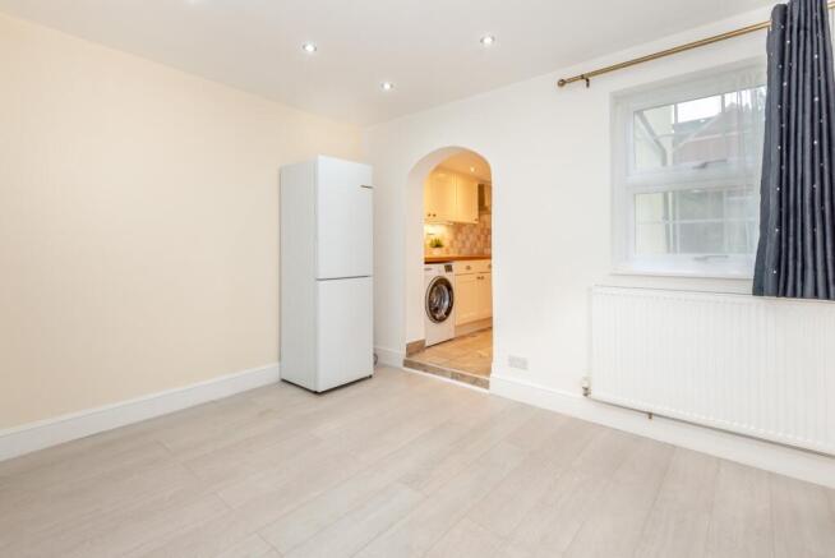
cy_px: 279
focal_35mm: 16
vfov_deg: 73.8
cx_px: 418
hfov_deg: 96.7
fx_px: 371
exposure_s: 1/25
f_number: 6.3
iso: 200
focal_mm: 16
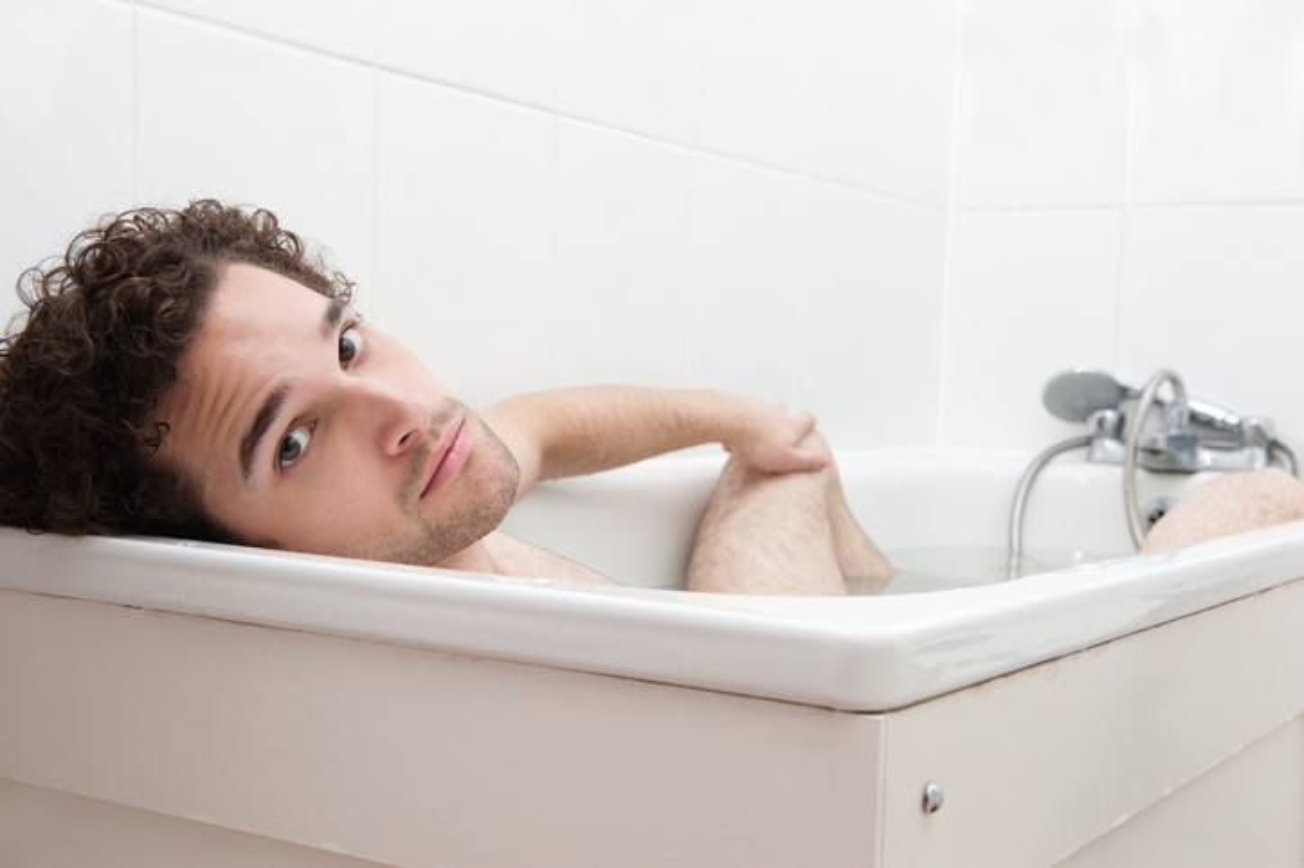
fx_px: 1738
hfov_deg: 41.1
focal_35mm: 48
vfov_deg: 28.0
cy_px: 434
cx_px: 652
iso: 200
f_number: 8
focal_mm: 48
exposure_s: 1/100
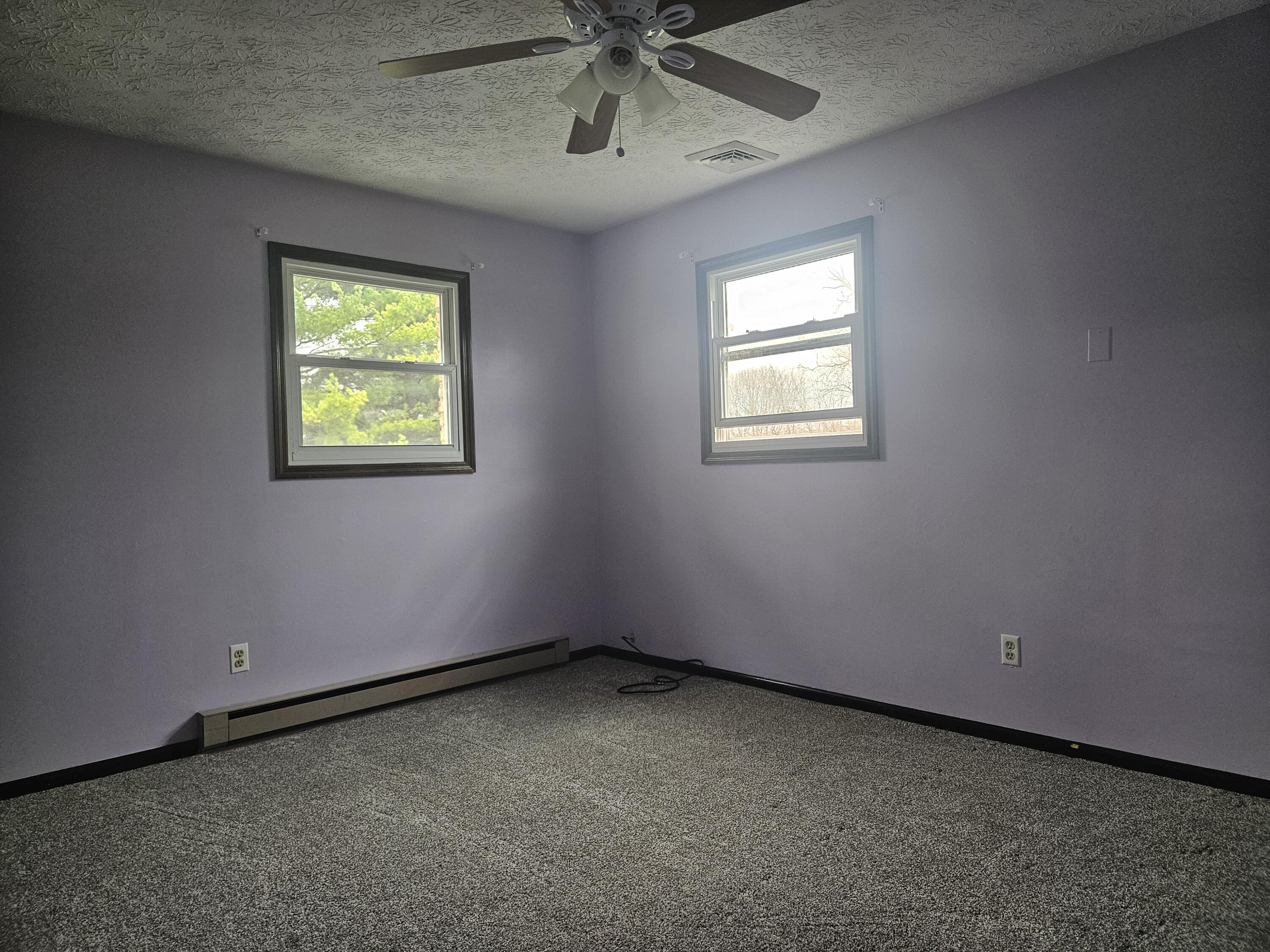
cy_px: 476
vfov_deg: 58.9
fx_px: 844
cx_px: 635
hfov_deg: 73.9
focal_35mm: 23
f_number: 1.8
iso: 200
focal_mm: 5.4
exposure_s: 1/120
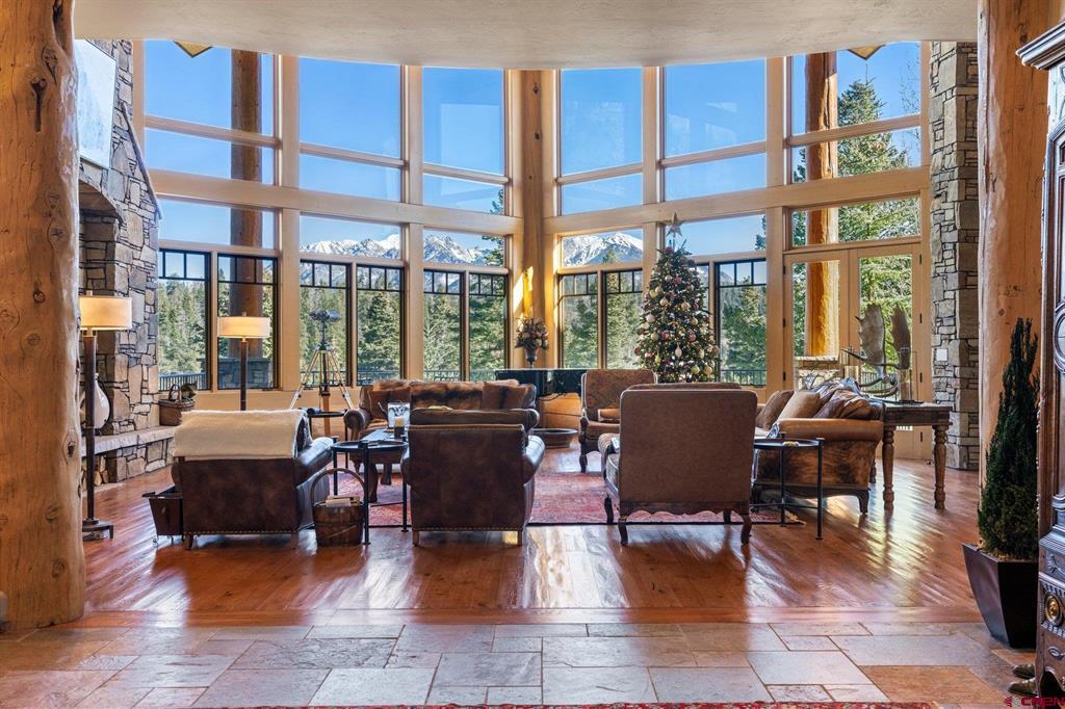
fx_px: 976
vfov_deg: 39.9
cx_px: 532
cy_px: 354
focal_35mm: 33
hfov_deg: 57.2
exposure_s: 1/15
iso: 400
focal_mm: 33
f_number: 8
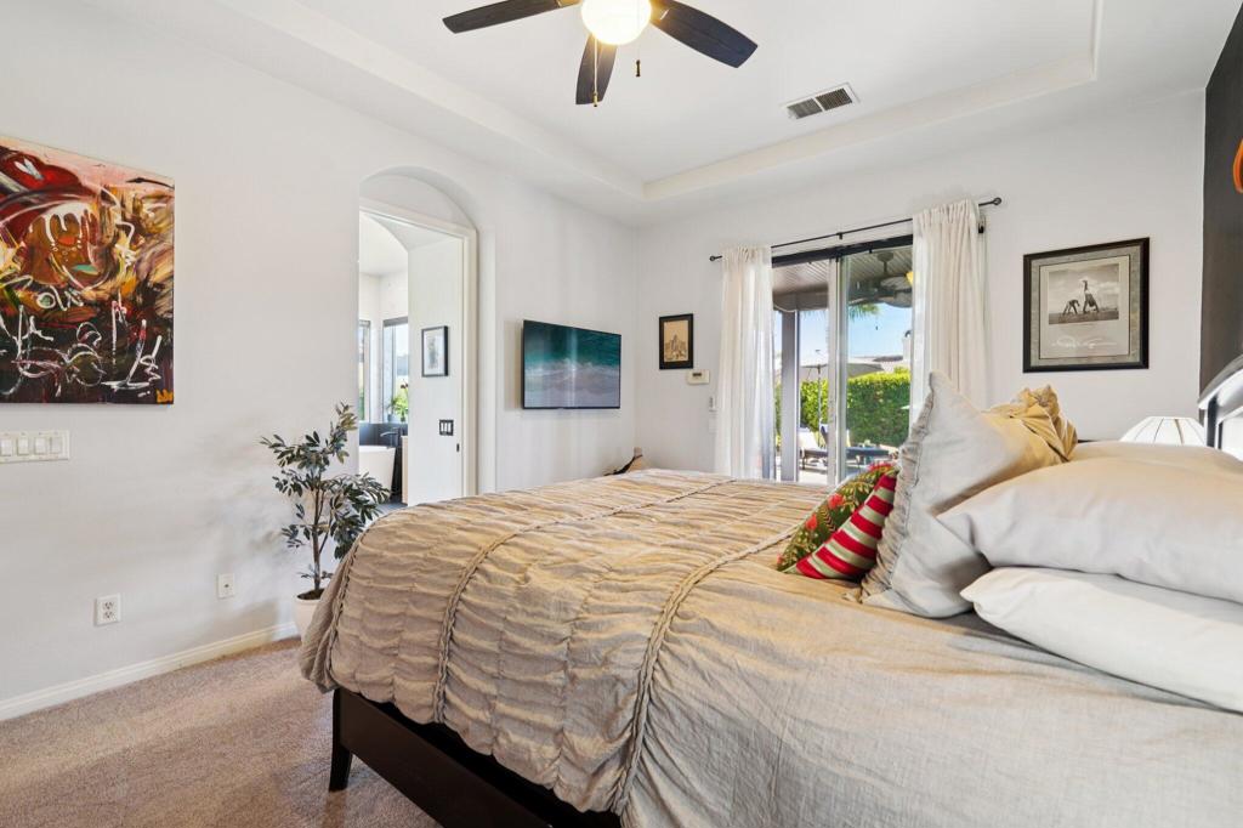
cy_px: 414
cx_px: 622
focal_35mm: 16
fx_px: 552
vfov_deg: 73.7
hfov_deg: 96.8
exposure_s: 1/8
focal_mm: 16
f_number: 8
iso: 400
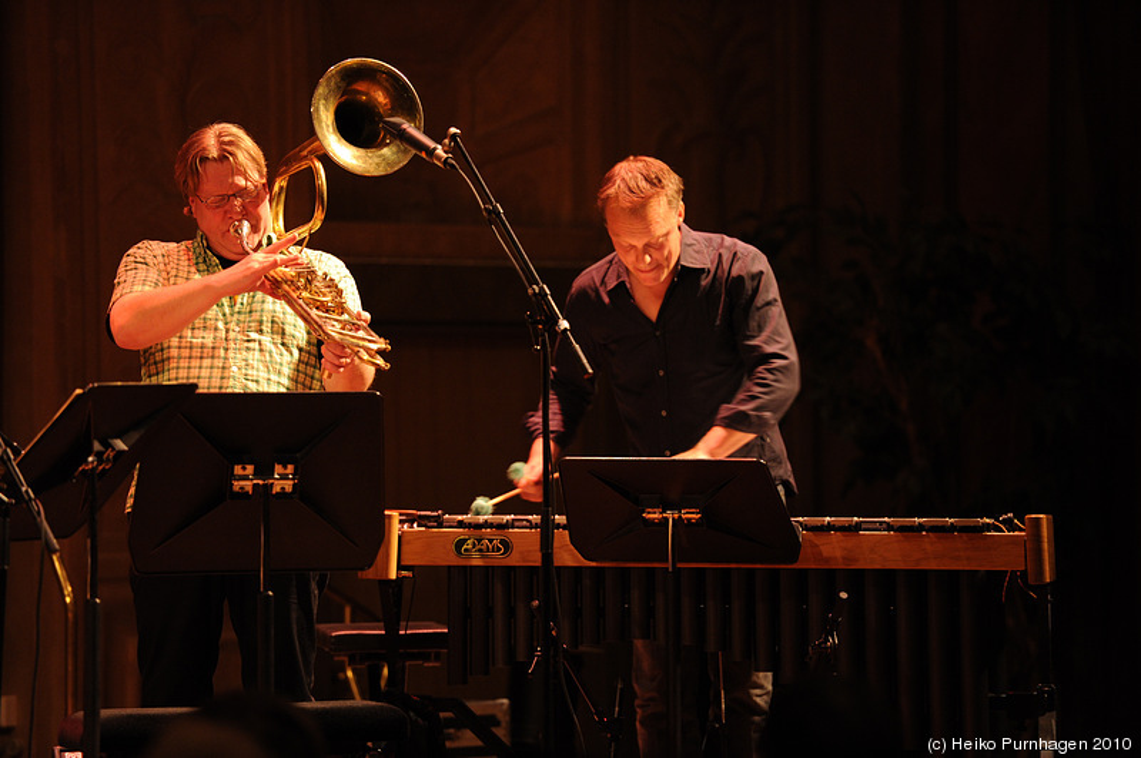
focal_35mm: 200
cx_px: 570
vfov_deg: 6.9
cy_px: 379
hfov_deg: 10.3
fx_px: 6334
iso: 2500
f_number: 2.8
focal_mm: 200
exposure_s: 1/100
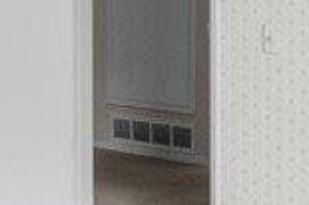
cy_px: -53
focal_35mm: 106
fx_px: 909
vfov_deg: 12.5
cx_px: 76
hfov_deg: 19.2
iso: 2000
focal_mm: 16
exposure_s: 1/60
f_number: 8
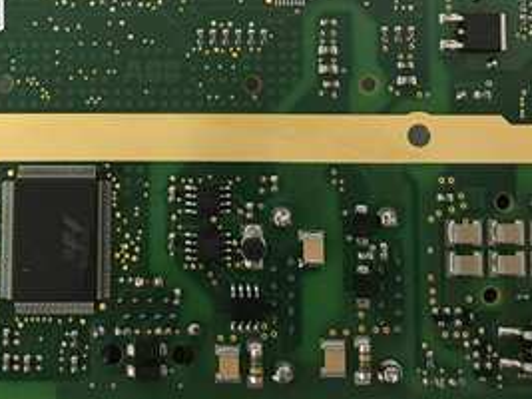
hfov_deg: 30.4
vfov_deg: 22.8
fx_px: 968
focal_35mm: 63
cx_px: 159
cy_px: 50
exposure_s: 1/17
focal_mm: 3.99
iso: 50
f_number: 1.8
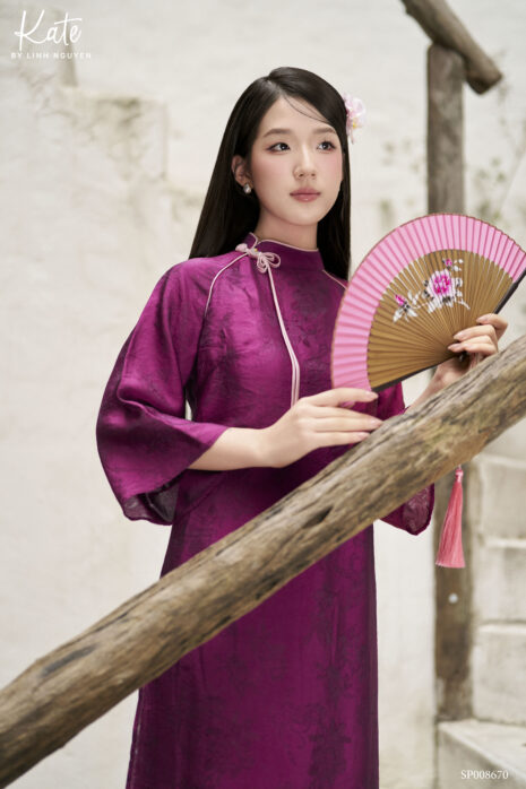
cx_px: 263
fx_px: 1096
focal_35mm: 50
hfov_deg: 27.0
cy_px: 394
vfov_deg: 39.6
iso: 640
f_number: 1.6
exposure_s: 1/1000
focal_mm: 50
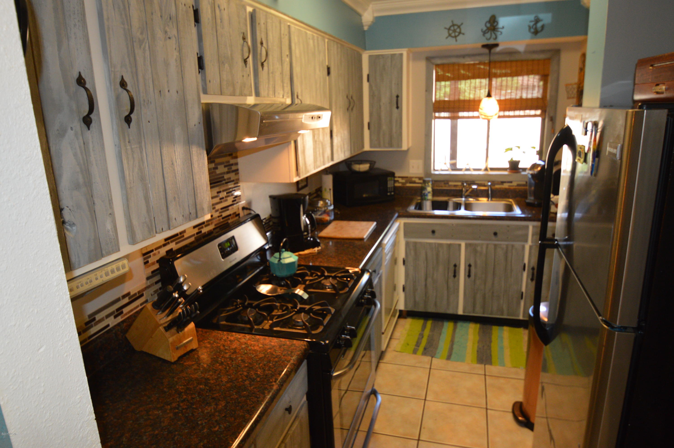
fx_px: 449
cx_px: 337
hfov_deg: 73.8
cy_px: 224
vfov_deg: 53.0
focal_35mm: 24
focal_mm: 16
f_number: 4
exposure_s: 1/60
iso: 800
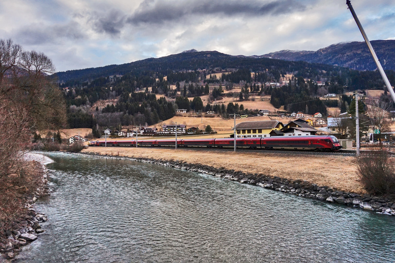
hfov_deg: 73.8
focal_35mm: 24
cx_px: 198
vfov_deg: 53.1
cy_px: 132
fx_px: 263
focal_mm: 16
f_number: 4.5
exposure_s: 1/400
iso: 200
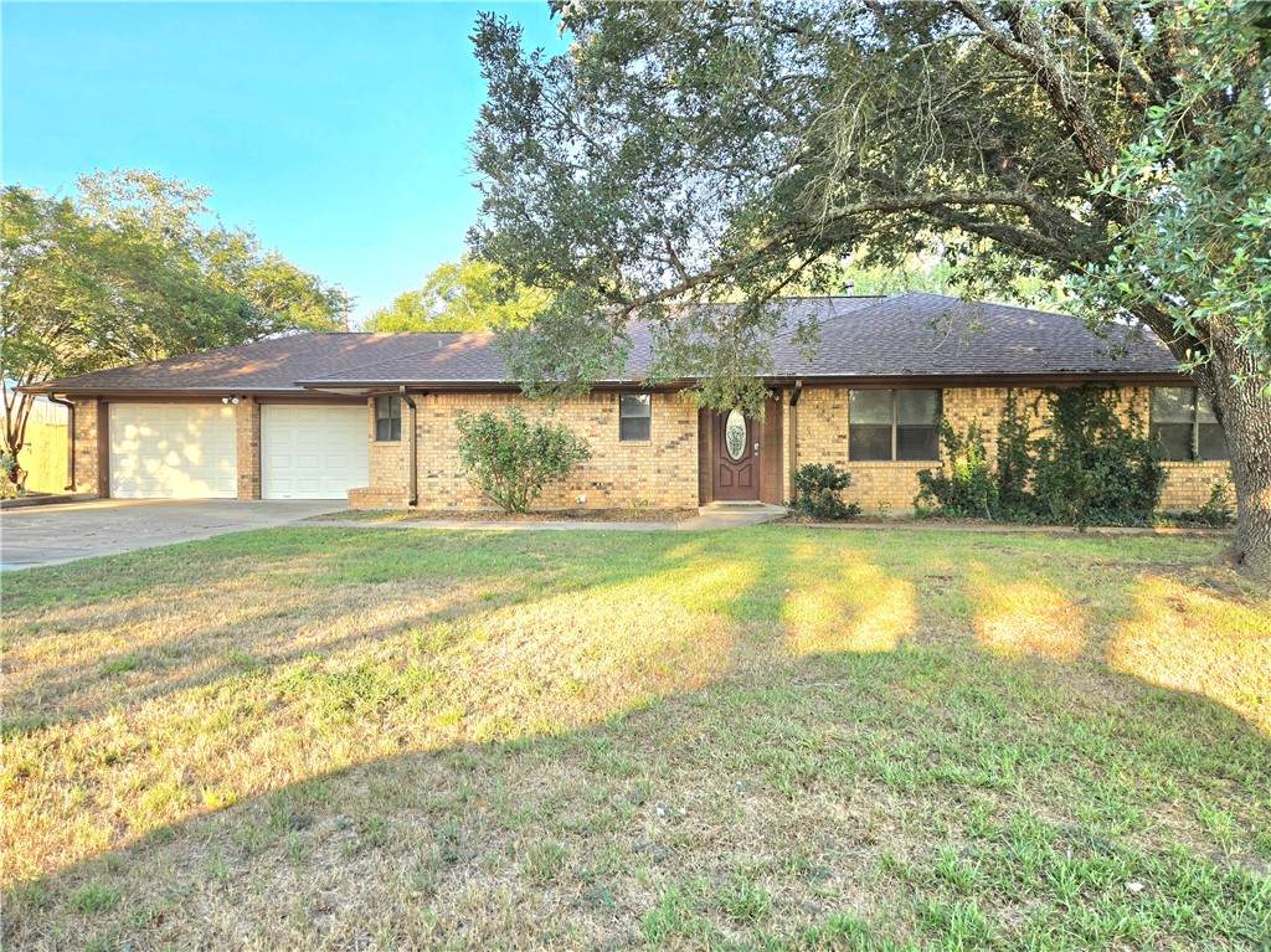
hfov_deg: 74.0
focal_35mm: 23
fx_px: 844
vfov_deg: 58.8
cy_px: 476
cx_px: 636
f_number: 1.8
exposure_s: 1/357
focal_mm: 5.4
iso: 25
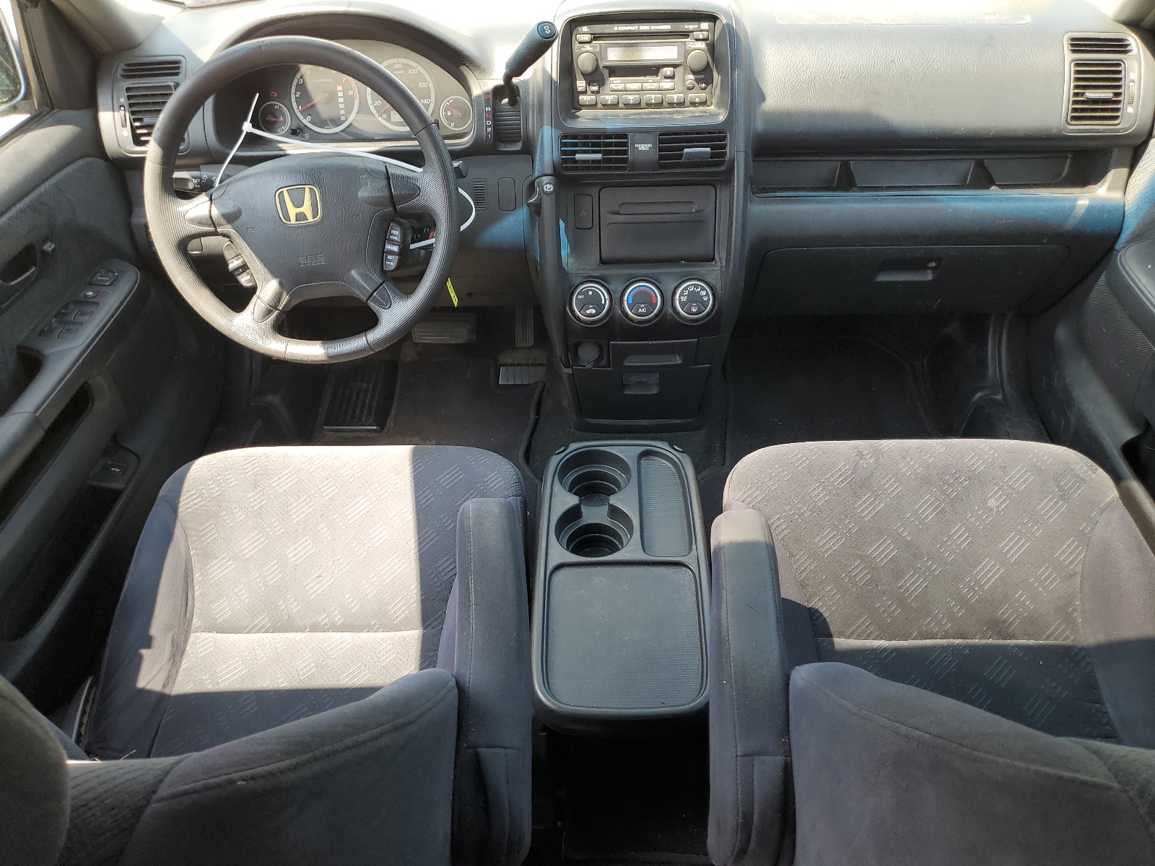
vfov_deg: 53.1
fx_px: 868
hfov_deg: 67.3
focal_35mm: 26
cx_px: 578
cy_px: 433
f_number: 1.5
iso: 50
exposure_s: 1/217
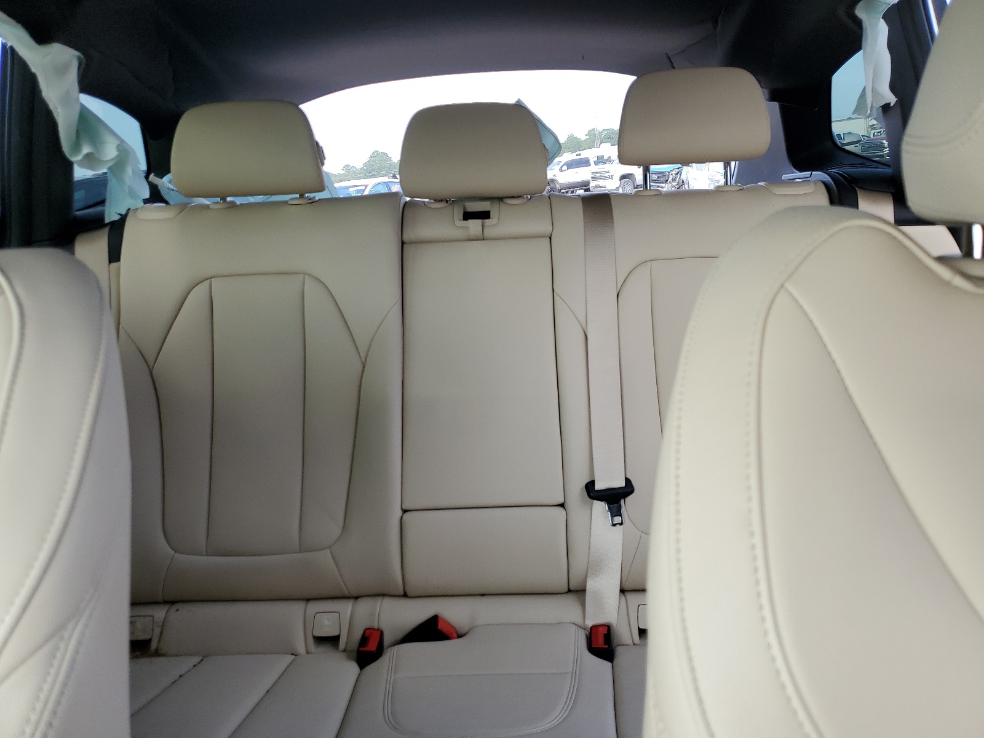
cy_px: 369
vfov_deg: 53.1
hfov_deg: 67.3
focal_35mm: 26
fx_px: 739
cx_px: 492
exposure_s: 1/333
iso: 50
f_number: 1.5
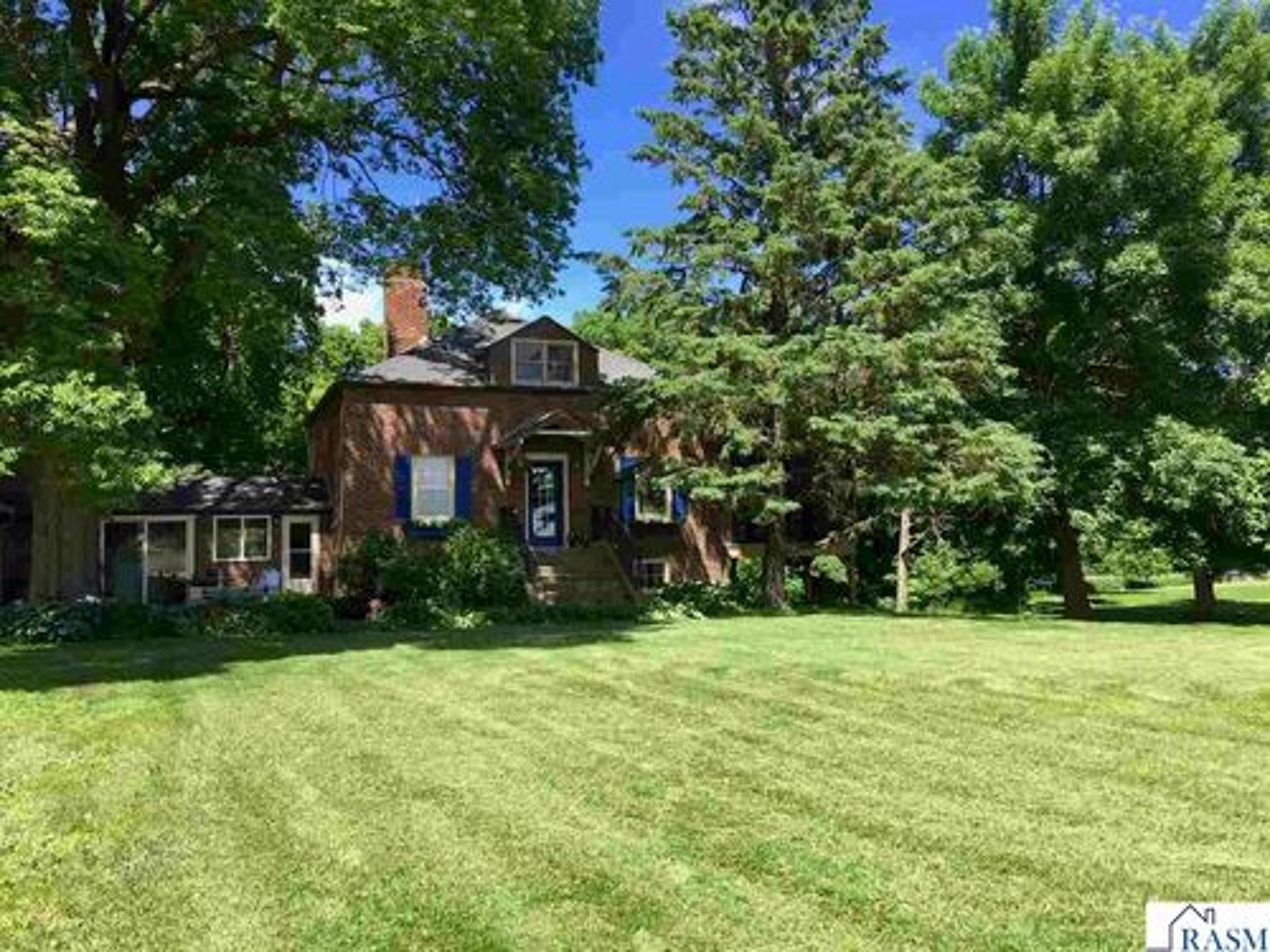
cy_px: 476
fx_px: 1064
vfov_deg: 48.2
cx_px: 635
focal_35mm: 29
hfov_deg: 61.7
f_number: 2.2
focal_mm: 4.15
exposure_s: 1/628
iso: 32
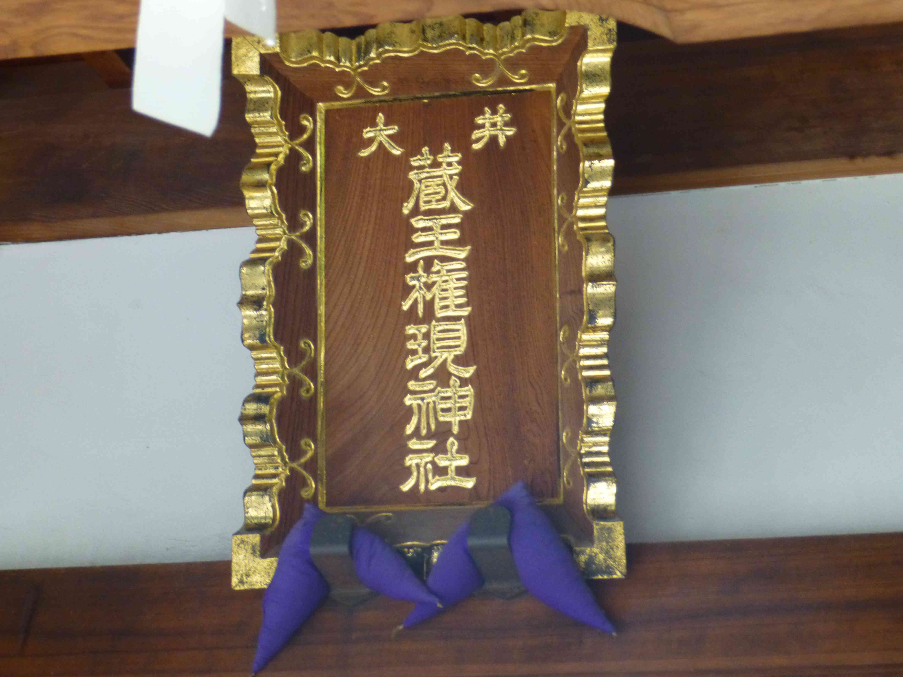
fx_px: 3052
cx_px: 439
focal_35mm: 117
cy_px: 309
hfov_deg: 16.8
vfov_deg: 12.7
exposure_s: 1/25
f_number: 5.4
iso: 400
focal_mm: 19.1
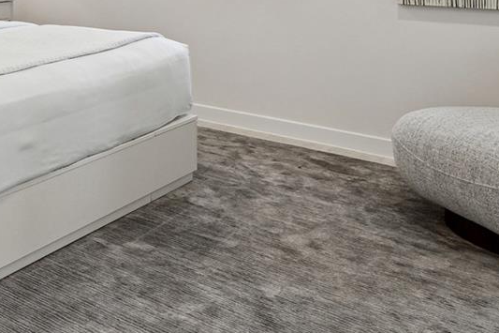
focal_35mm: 48
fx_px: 665
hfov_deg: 36.5
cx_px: -12
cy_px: -59
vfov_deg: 25.4
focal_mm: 16
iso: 400
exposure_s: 1/30
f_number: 8
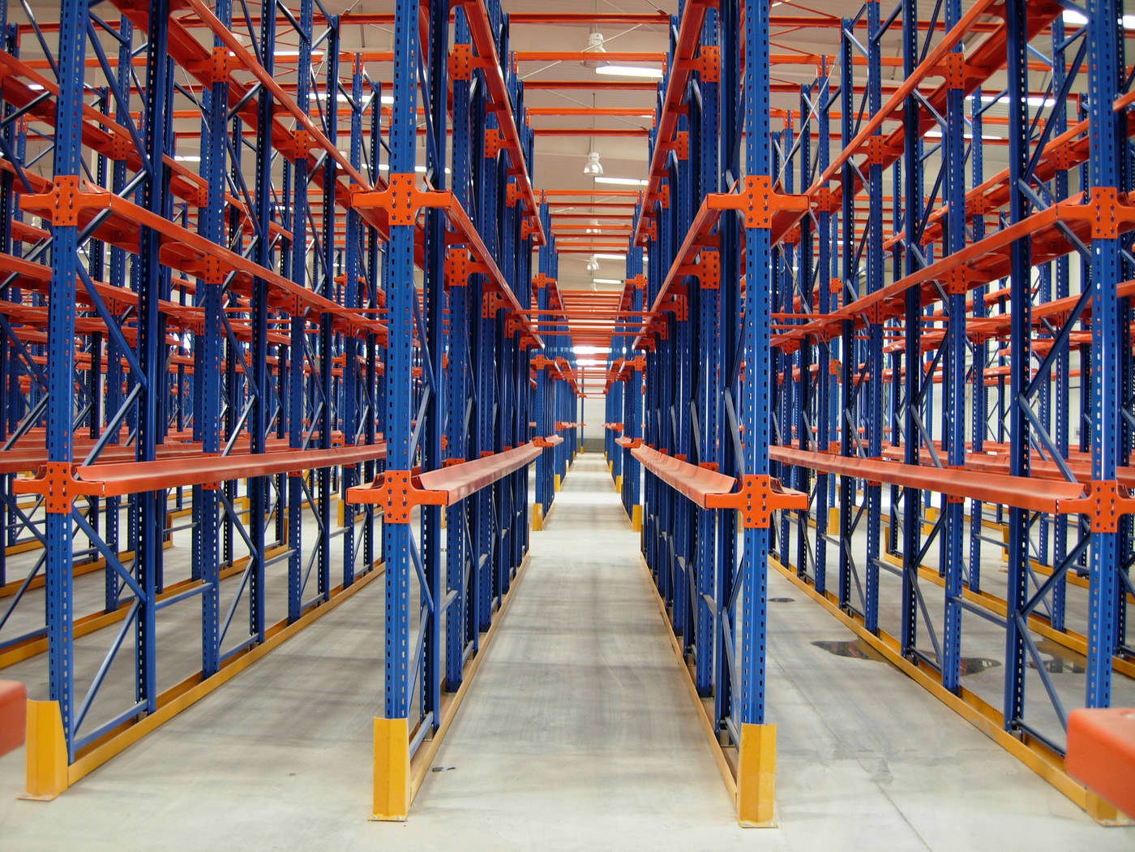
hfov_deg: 51.4
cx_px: 568
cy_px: 426
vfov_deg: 39.7
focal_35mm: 36
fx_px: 1180
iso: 50
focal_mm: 7.5
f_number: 2.7
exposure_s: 1/6.5
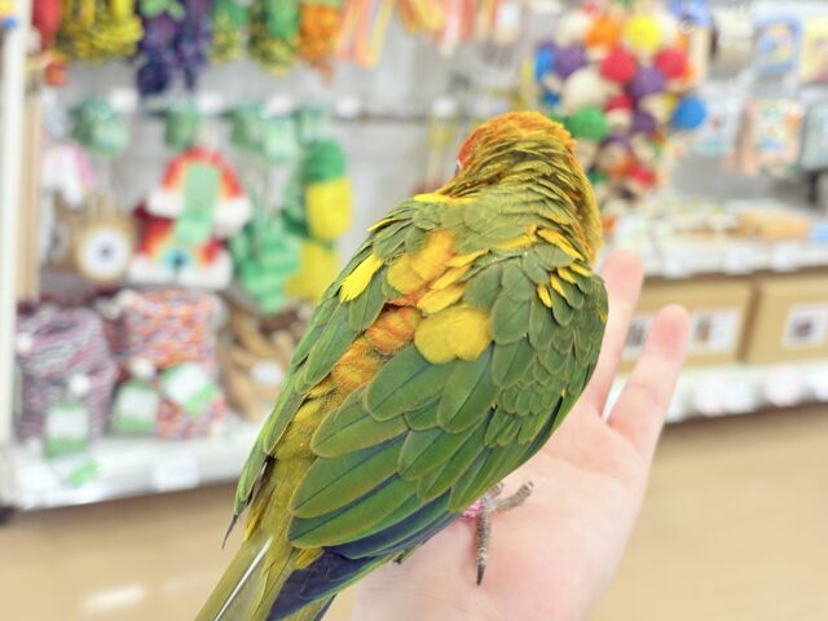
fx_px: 1244
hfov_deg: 36.8
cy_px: 310
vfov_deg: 28.0
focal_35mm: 52
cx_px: 414
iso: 80
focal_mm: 5.96
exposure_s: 1/50
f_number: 1.6
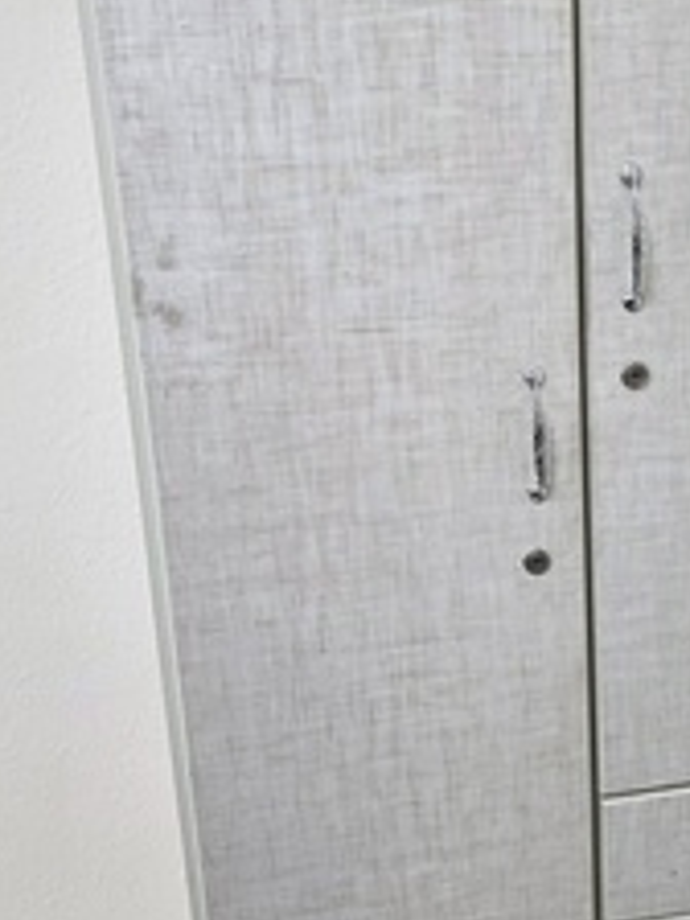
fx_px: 1249
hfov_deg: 30.5
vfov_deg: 40.3
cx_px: 491
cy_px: 368
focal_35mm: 47
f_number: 1.7
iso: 250
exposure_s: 1/120
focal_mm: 6.3
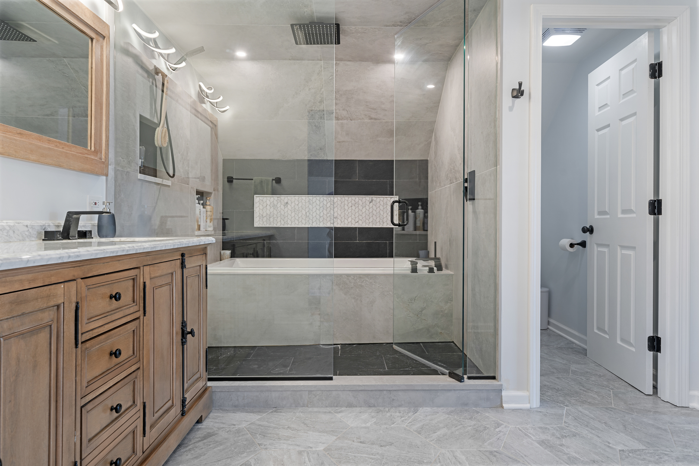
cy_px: 233
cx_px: 350
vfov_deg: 59.5
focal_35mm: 21
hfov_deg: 81.2
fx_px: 408
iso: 100
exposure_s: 1.6
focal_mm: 21
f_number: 8
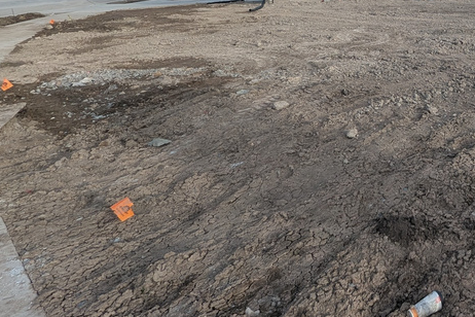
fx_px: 396
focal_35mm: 30
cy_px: 22
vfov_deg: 39.8
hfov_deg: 48.8
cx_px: 491
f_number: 2.2
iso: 48
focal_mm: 1.95
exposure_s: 1/561
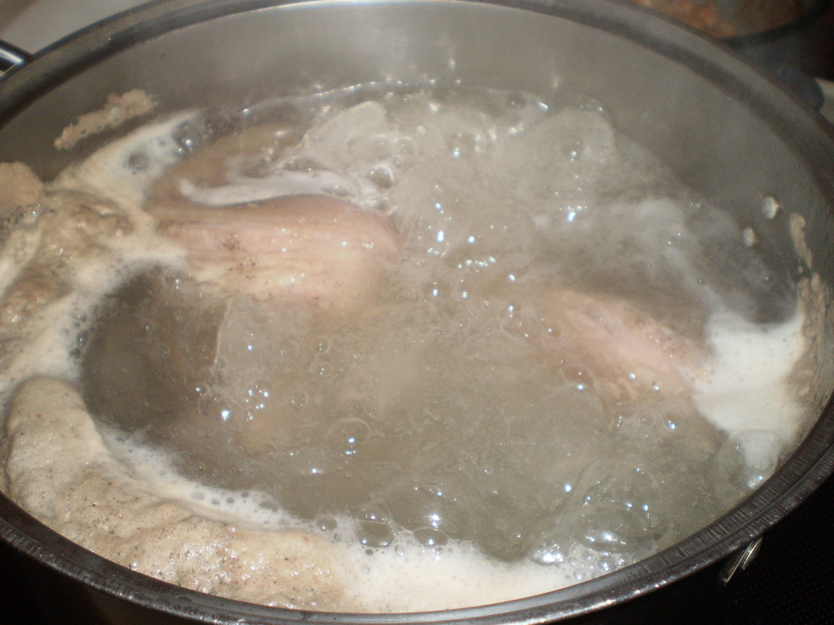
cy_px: 309
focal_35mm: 39
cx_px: 413
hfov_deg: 47.9
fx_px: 940
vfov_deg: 36.8
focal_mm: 6.3
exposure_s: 1/30
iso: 125
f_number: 3.1
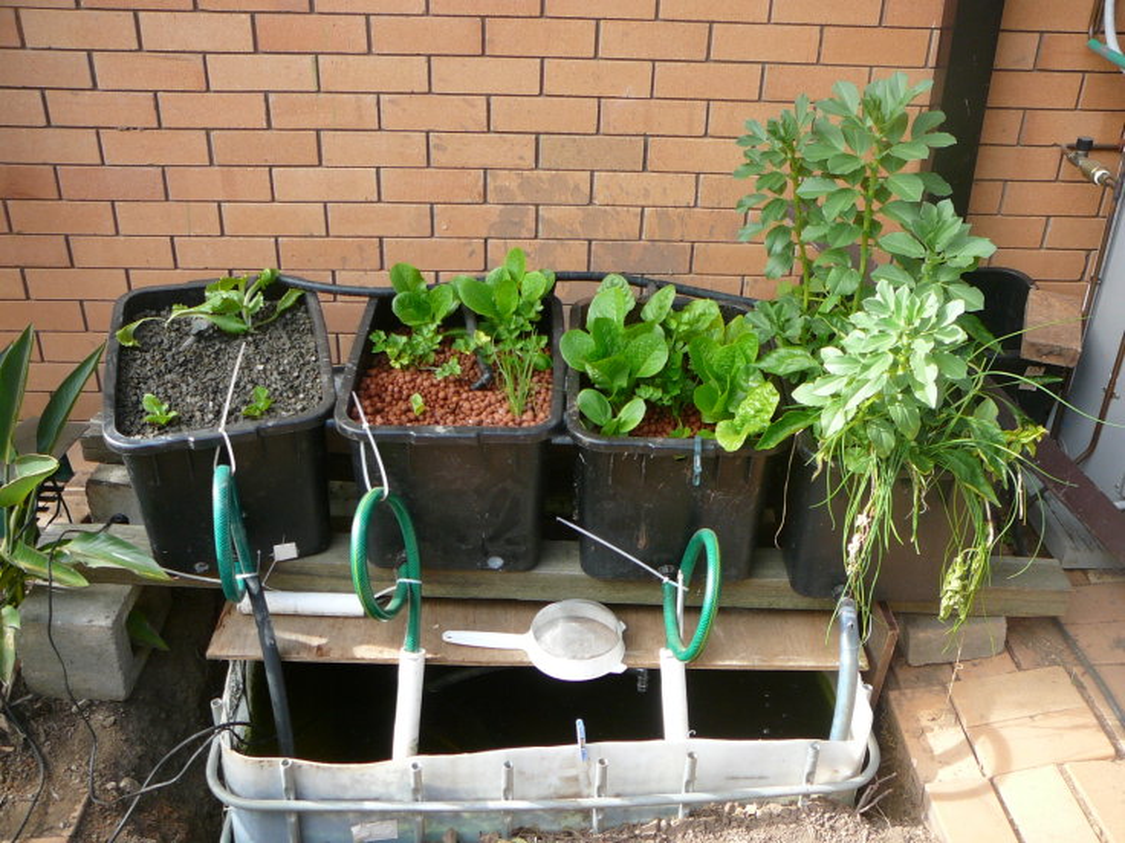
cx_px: 562
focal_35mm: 35
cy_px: 422
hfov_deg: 52.6
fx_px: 1137
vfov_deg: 40.7
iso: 80
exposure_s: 1/160
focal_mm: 5.2
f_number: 2.8
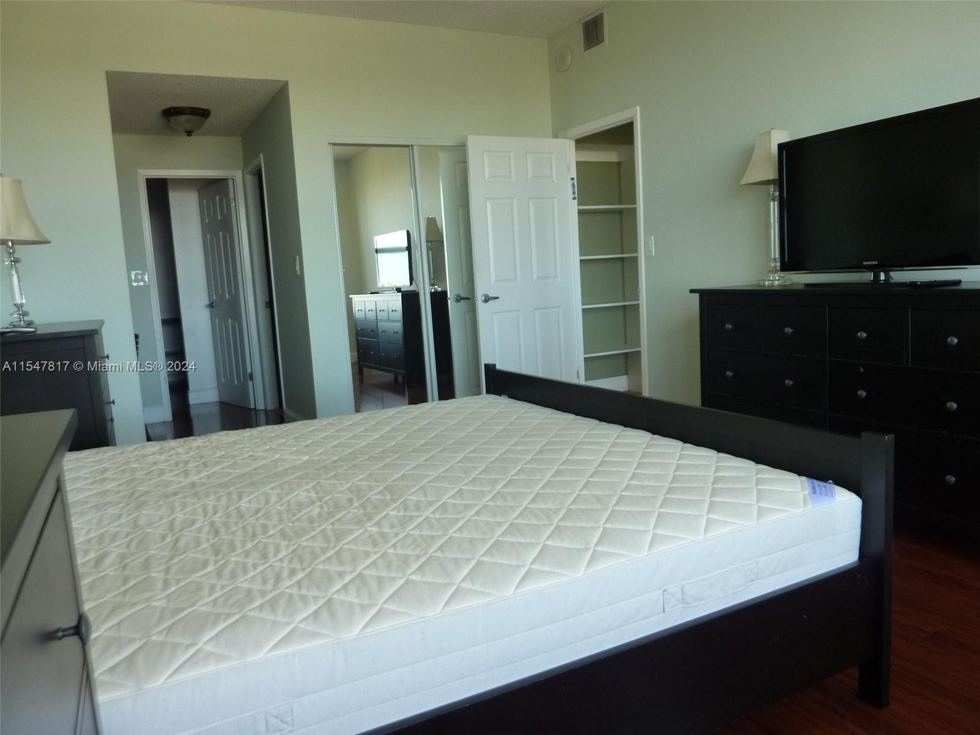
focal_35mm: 25
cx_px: 490
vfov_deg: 54.9
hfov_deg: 69.4
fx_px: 708
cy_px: 368
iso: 200
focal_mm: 4.1
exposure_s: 1/30
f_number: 3.3
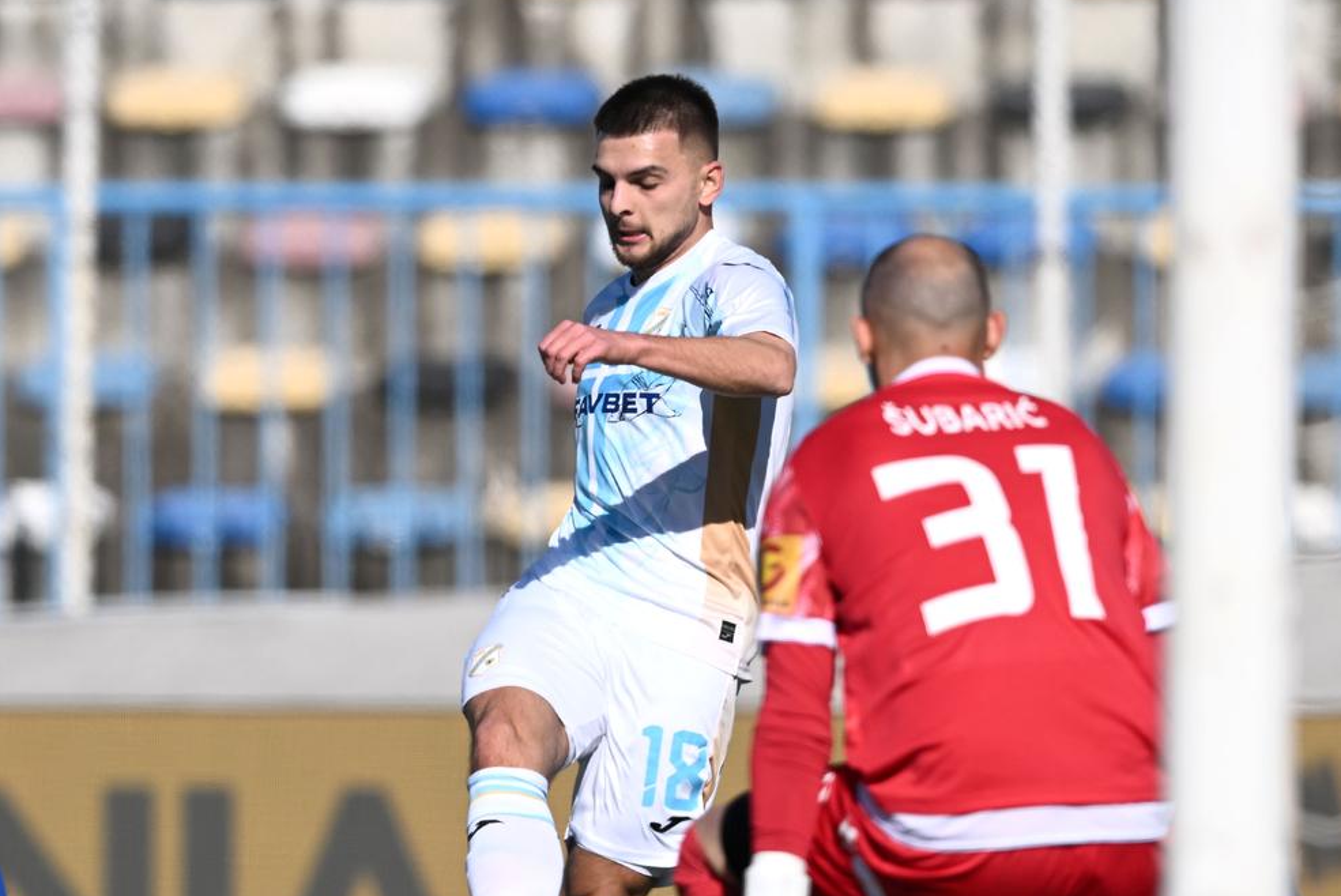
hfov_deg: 3.2
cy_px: 722
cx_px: 325
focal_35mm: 650
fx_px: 24226
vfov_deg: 2.1
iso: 200
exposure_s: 1/5000
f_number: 4
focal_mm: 400
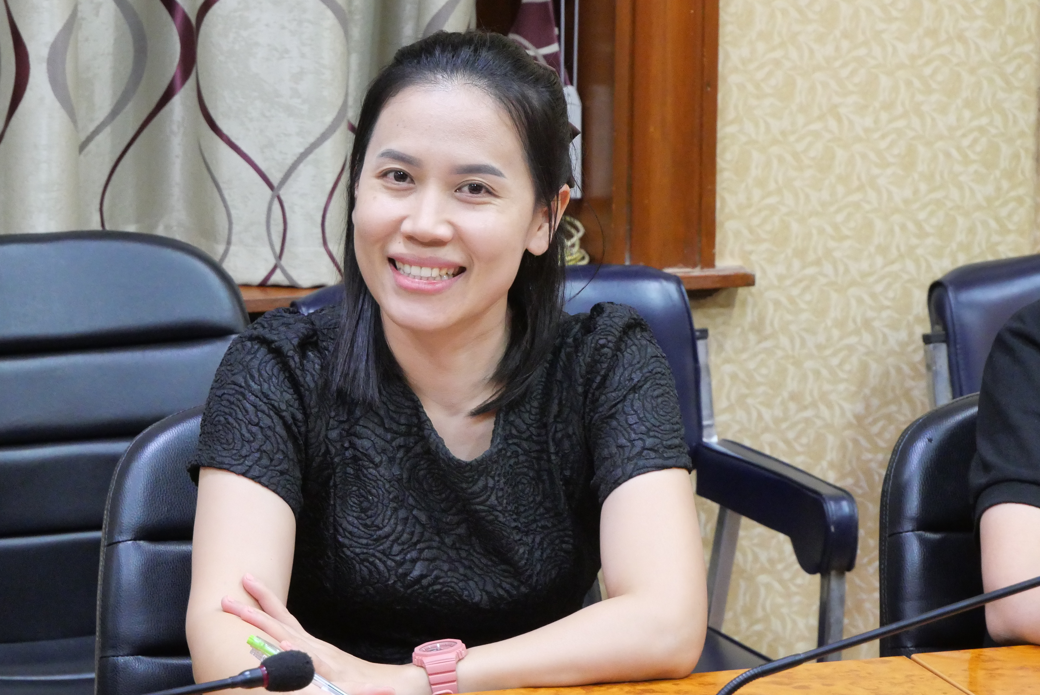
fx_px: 3902
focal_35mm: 135
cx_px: 456
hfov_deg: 15.2
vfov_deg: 10.2
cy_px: 308
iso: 3200
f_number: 7.1
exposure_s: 1/15
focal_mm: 55
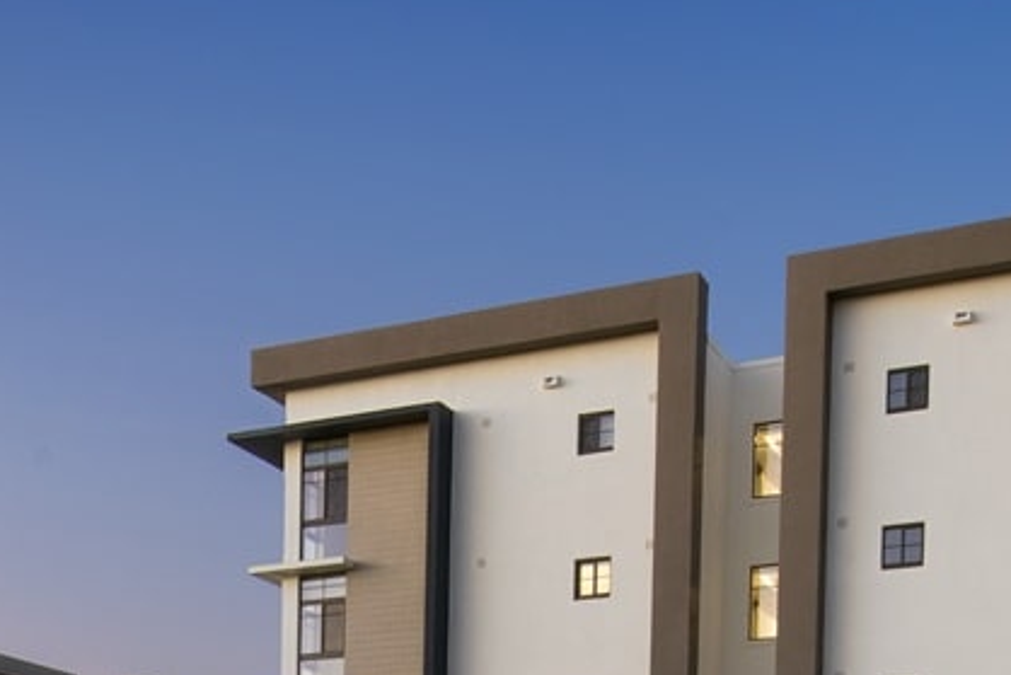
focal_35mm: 67
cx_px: 160
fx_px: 1882
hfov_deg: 29.2
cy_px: 1544
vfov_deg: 14.6
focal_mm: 14
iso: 125
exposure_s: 4
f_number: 16
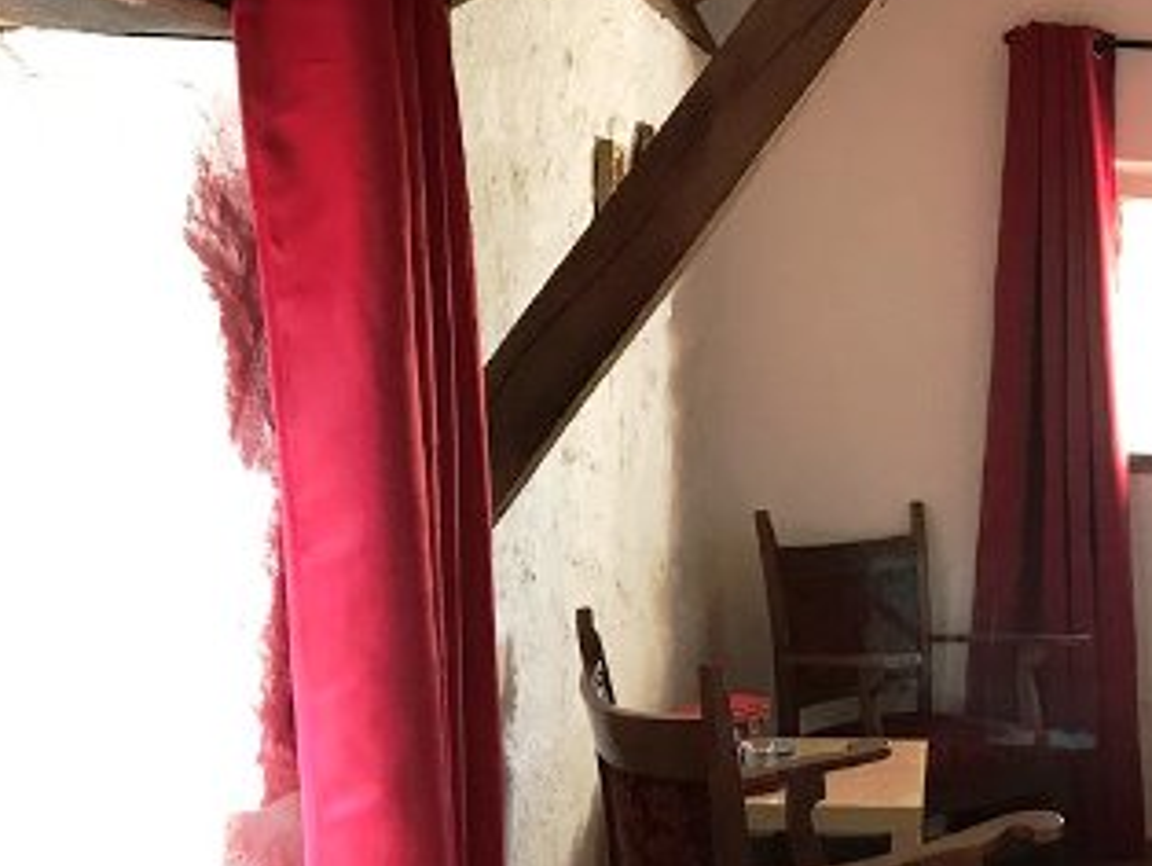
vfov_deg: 25.6
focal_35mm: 57
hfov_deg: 31.3
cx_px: 1152
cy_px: 528
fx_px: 1898
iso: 50
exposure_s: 1/16
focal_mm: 3.99
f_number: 1.8
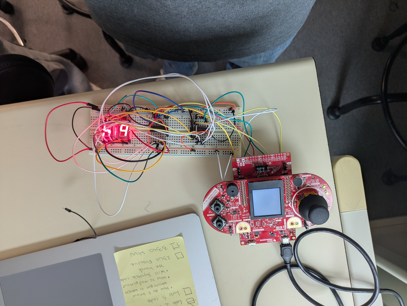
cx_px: 204
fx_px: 294
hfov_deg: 69.4
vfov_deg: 54.9
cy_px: 153
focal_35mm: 25
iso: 110
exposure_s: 1/60
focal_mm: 5.43
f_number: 1.89
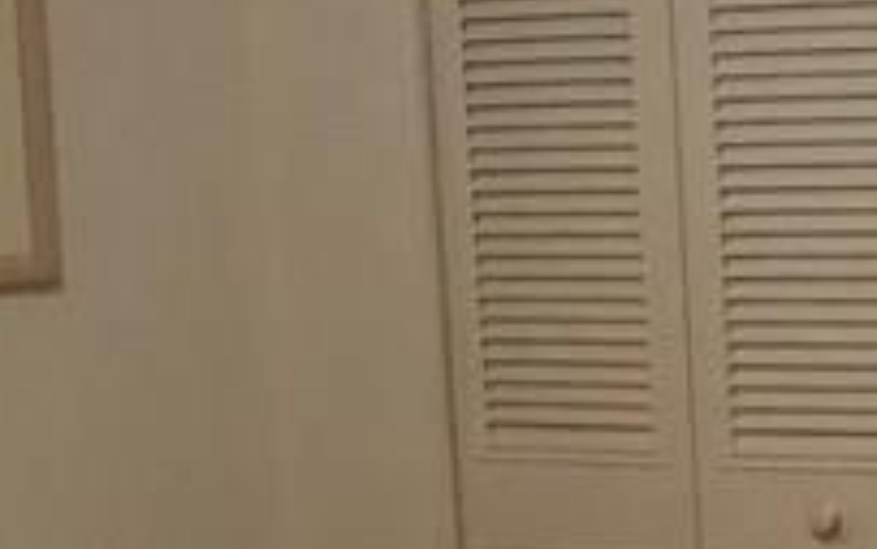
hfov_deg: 13.6
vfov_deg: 8.5
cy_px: 839
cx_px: 1054
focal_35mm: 150
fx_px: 3586
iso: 40
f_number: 1.8
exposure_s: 1/15
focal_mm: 3.99
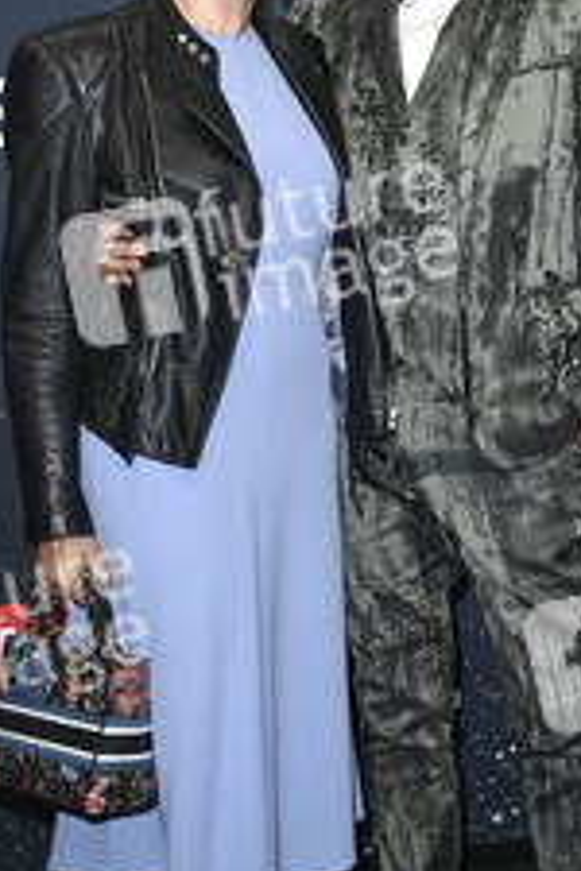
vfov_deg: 28.5
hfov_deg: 19.1
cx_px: 372
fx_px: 1719
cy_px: 449
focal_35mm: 71
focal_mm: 40
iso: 320
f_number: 5.6
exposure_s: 1/250
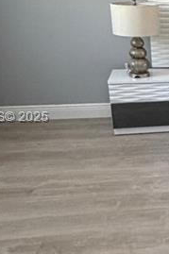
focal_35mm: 65
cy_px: 118
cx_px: 298
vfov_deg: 31.0
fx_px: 458
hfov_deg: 17.3
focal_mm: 2.22
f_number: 2.2
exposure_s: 1/60
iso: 500
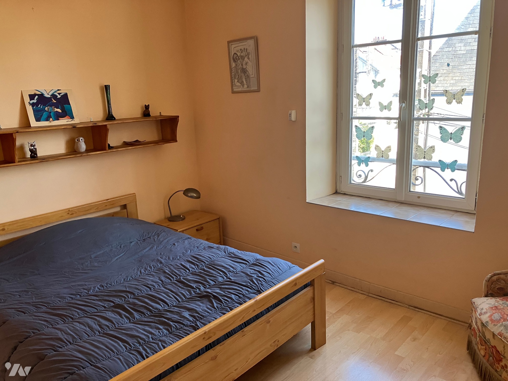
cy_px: 190
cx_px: 254
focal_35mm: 28
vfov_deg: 49.7
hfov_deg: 63.4
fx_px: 411
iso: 80
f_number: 1.8
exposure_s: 1/94
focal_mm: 3.99
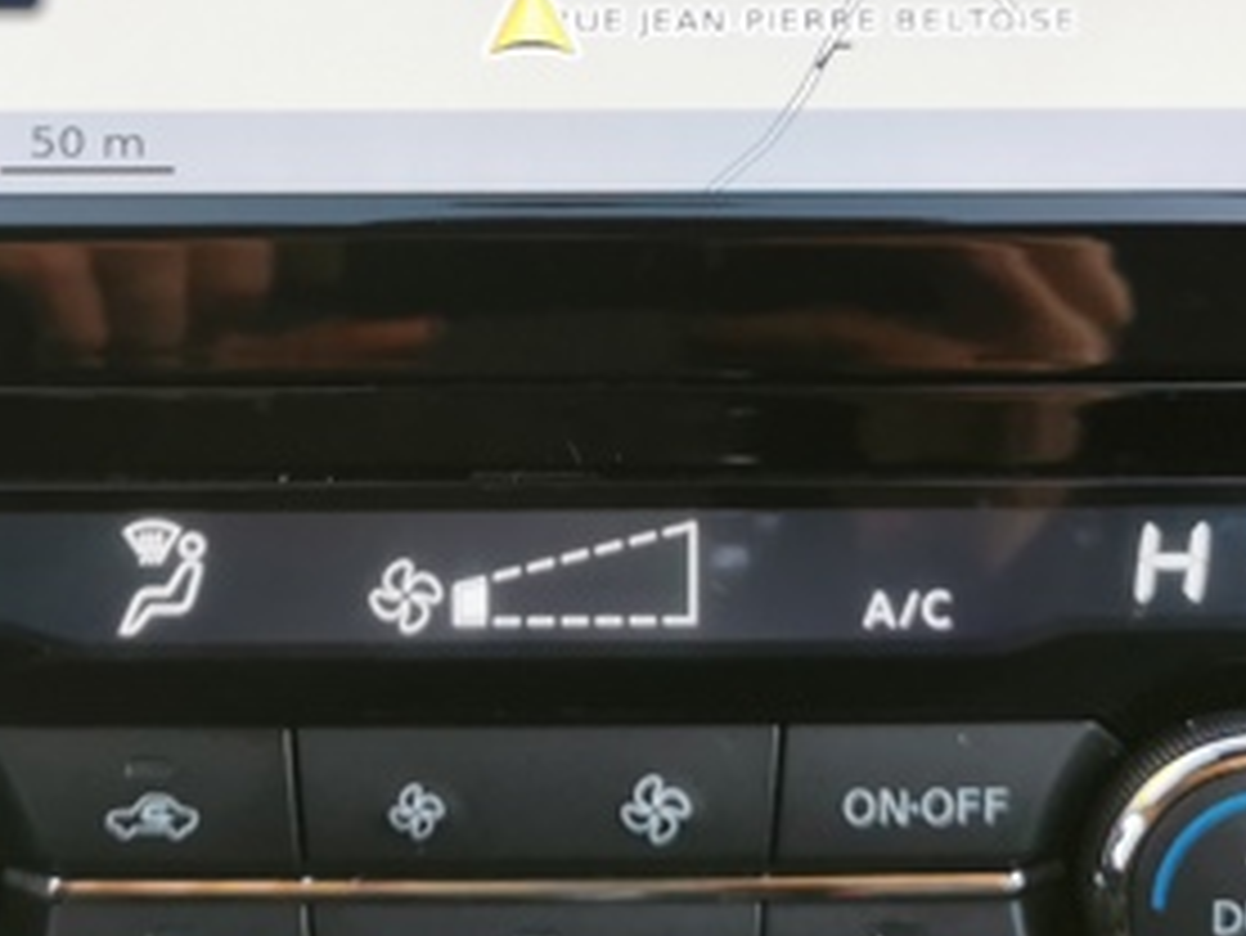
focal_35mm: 78
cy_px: 135
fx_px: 2809
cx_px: 526
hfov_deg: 25.0
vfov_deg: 18.7
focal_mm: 5.58
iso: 125
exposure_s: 1/100
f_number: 1.8
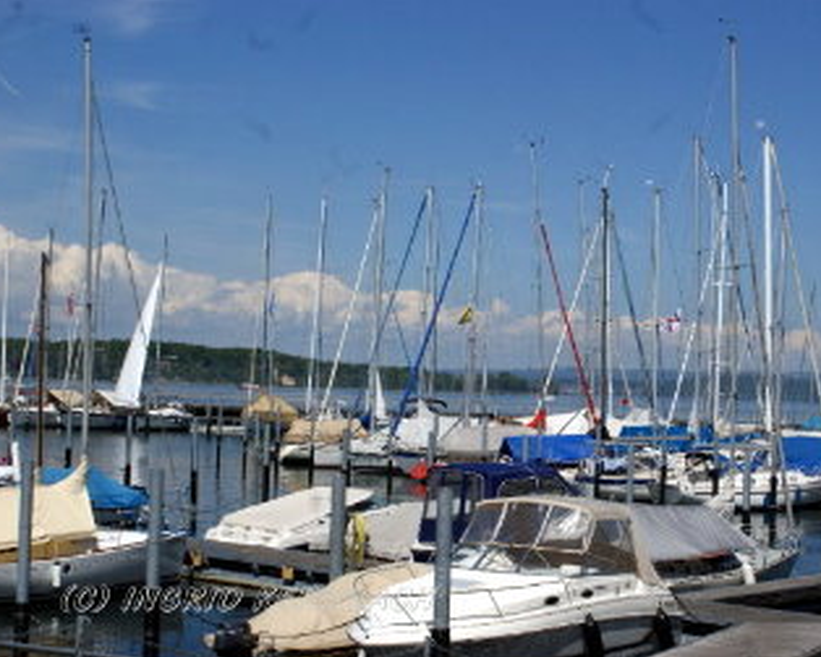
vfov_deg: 25.1
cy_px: 334
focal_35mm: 61
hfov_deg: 31.1
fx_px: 1471
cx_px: 471
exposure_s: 1/1000
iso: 400
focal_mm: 35
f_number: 13
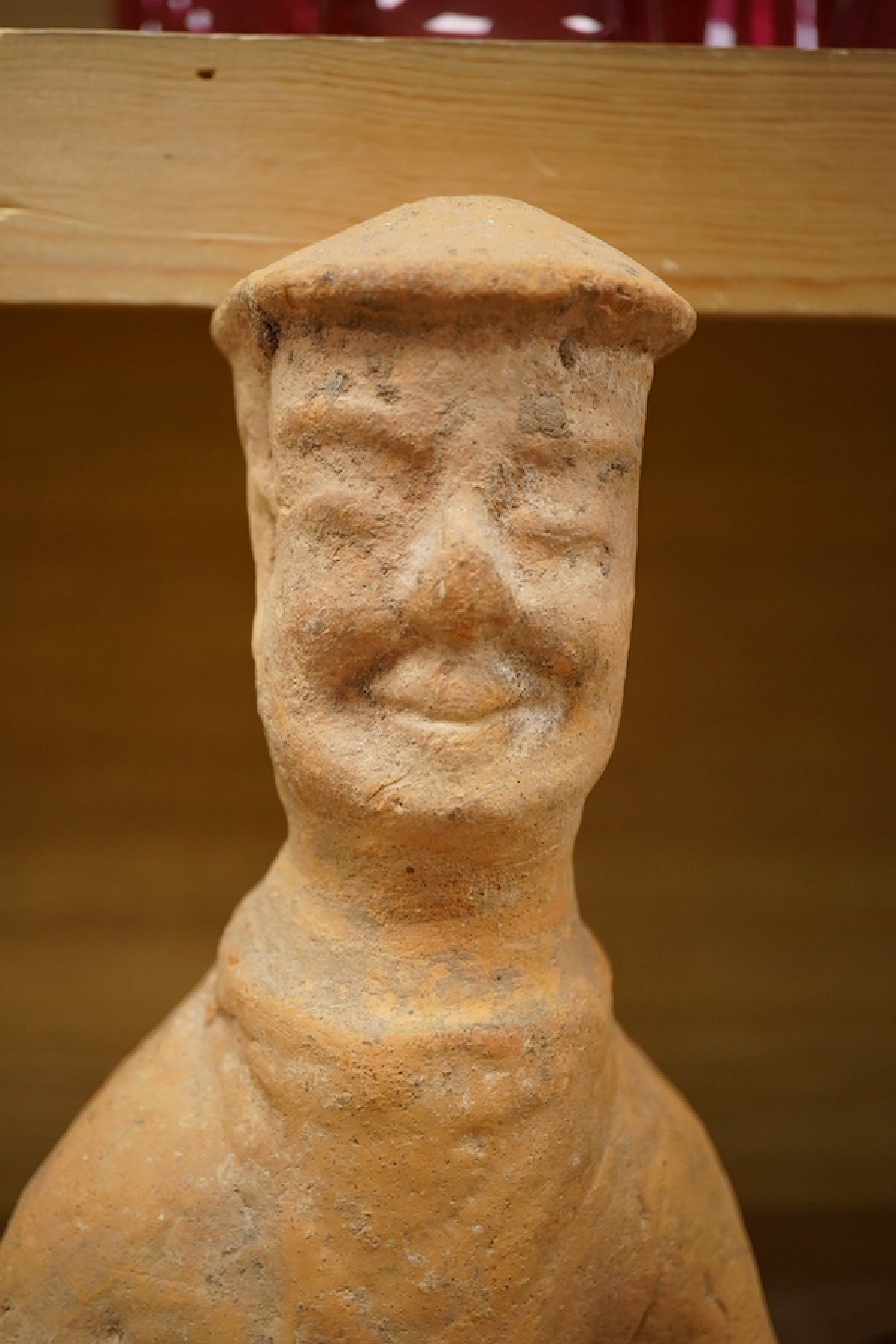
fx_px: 1680
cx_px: 448
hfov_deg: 29.9
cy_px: 672
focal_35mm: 45
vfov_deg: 43.6
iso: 1250
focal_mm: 30
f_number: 5.6
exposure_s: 1/160
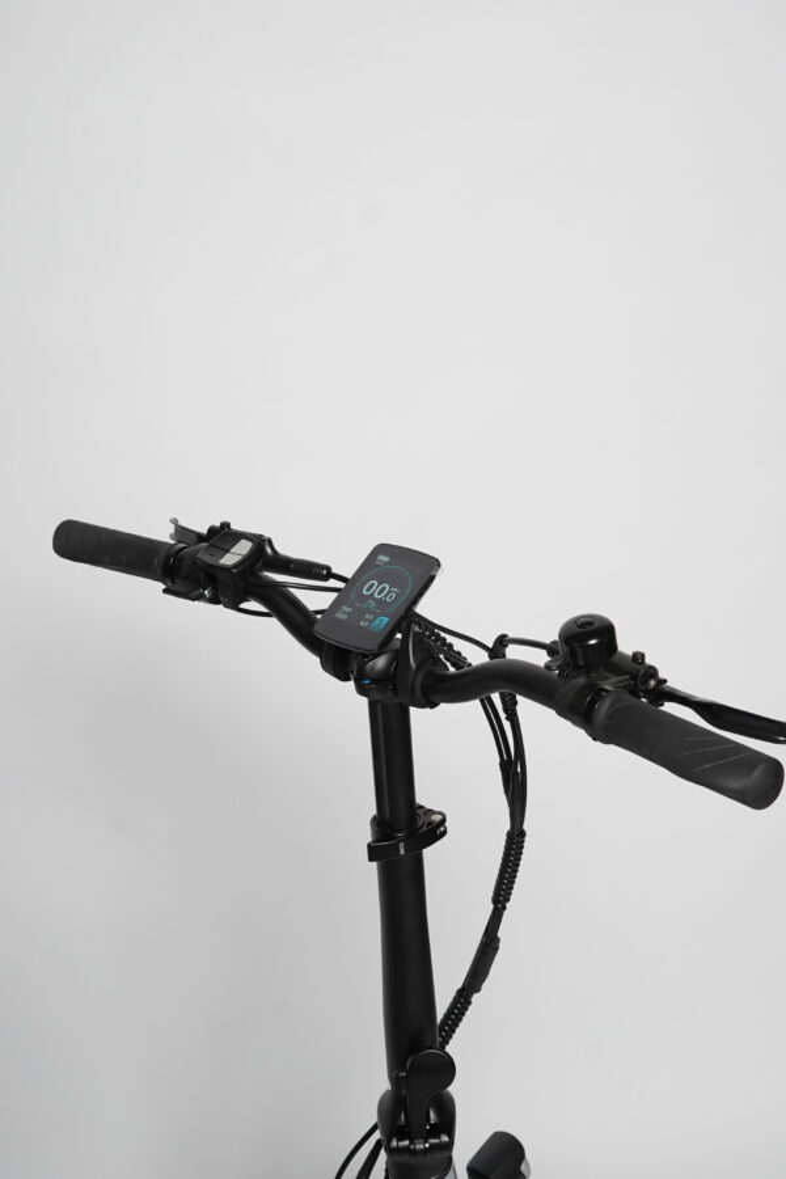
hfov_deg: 26.0
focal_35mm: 52
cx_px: 393
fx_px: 1703
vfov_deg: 38.2
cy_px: 590
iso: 1000
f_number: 7.1
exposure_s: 1/125
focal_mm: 35
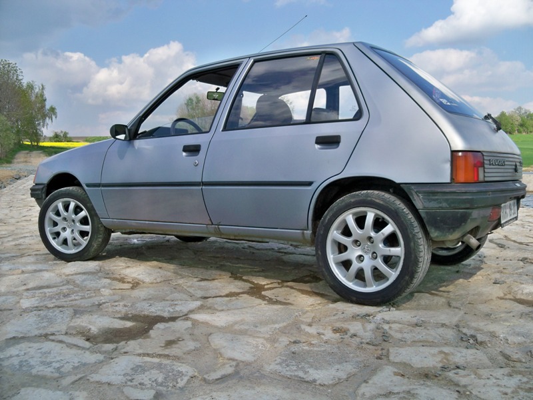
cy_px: 200
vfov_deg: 40.7
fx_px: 539
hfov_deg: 52.6
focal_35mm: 35
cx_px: 266
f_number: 3.5
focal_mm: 6.2
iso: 100
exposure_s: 1/800
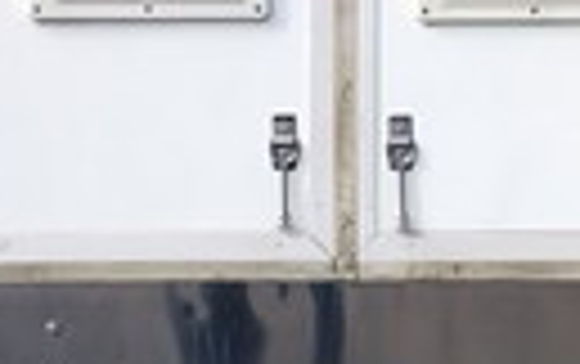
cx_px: 400
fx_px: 2501
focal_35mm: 158
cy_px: -76
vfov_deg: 8.2
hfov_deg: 13.2
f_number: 2.2
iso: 20
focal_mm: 4
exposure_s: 1/321
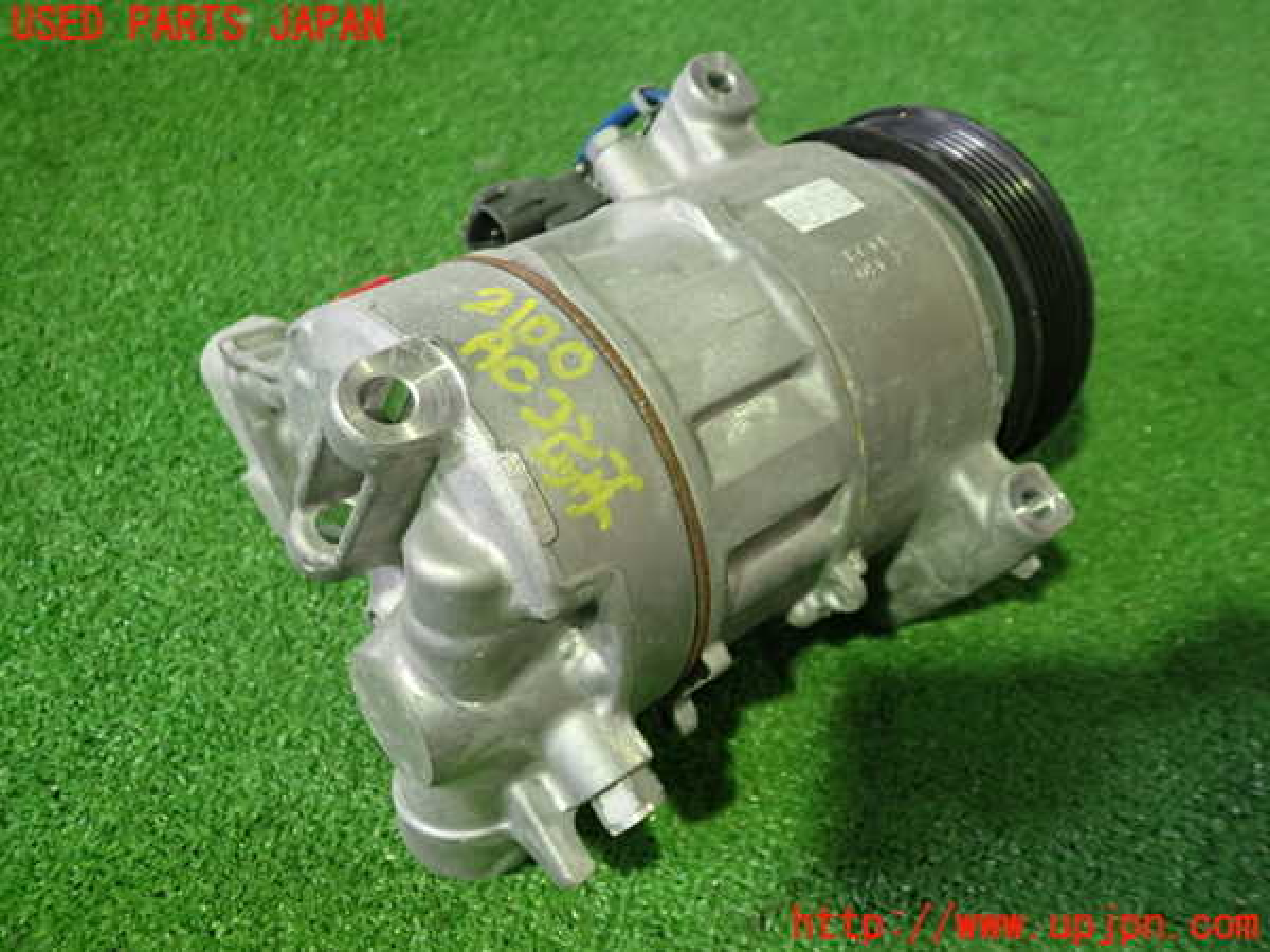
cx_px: 635
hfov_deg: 60.0
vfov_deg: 46.8
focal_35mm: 30
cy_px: 476
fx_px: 1101
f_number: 2.3
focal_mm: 5.4
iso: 400
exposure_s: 1/30
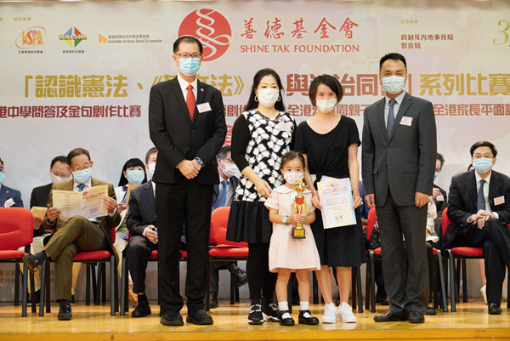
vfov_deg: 19.0
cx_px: 255
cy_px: 170
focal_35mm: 72
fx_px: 1021
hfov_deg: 28.1
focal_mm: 48
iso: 2000
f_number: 4
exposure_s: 1/90
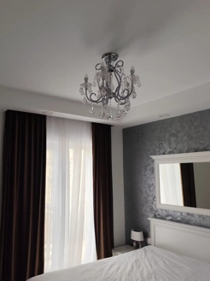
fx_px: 227
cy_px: 150
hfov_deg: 49.5
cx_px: 88
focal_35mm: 28
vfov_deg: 63.4
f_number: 1.65
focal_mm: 6.19
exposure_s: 1/100
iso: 64
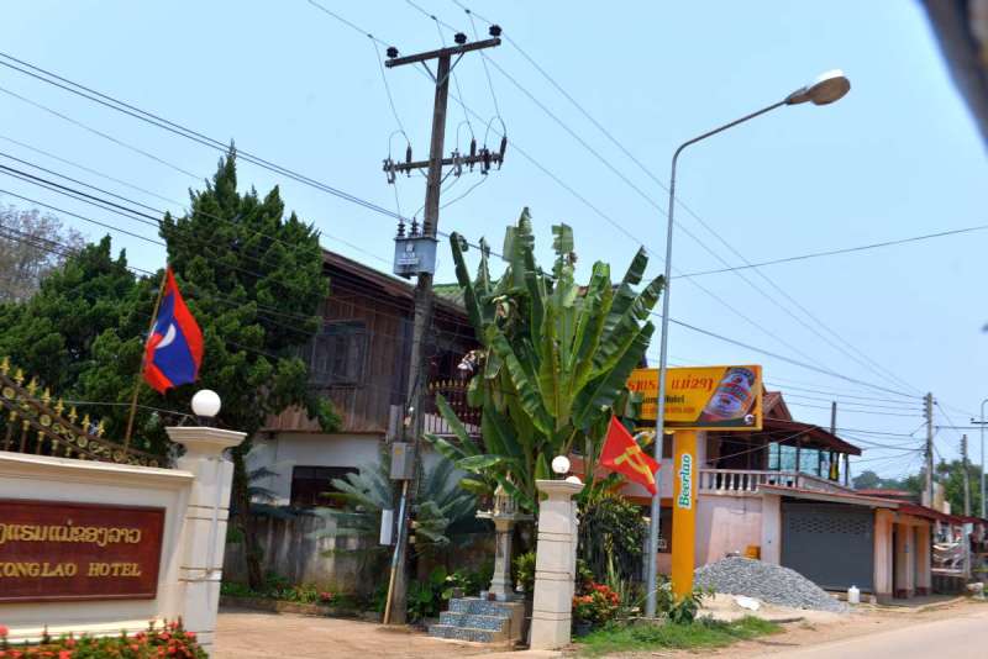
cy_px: 330
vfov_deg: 35.1
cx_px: 494
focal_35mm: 38
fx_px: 1043
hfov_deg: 50.7
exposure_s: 1/200
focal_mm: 38
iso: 100
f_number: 7.1
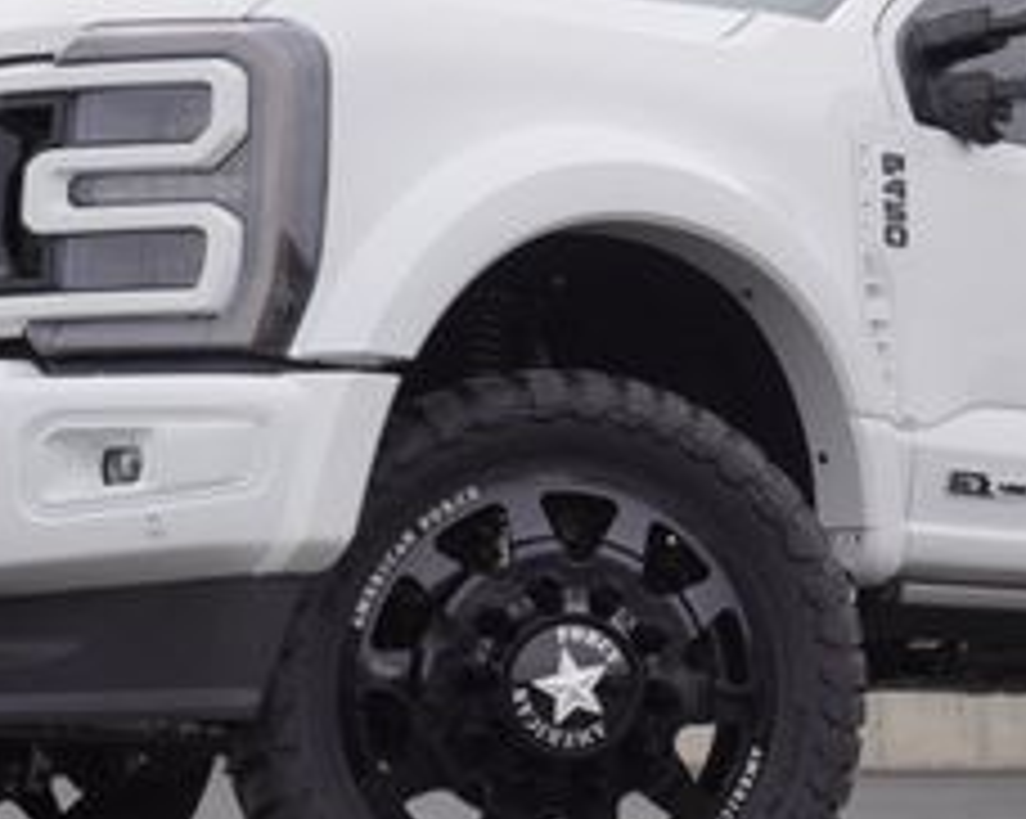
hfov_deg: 20.0
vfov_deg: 16.1
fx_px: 2882
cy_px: 166
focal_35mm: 95
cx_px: 824
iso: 100
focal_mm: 24
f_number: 5.6
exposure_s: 1/100
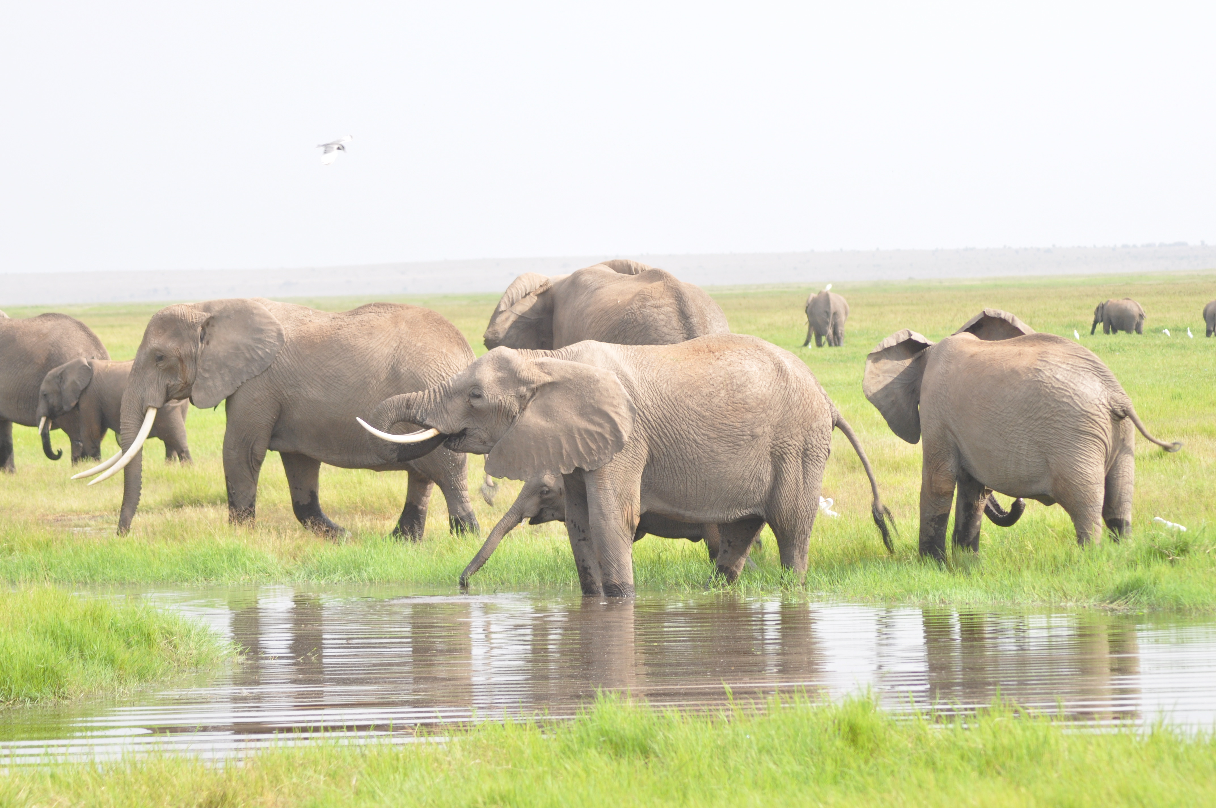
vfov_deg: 5.9
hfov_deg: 8.9
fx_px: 7844
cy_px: 404
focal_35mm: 232
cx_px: 608
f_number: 7.1
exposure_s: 1/400
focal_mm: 155
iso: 400
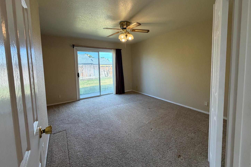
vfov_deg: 77.0
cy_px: 74
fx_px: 105
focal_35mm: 15
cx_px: 125
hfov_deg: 100.4
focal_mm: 2.22
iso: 125
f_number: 2.2
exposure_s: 1/120
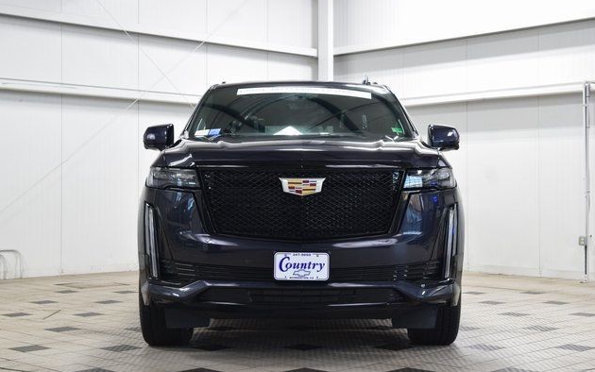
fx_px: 957
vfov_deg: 22.0
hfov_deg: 34.5
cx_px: 301
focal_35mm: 59
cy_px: 194
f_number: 6.3
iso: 640
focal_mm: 38
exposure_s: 1/15
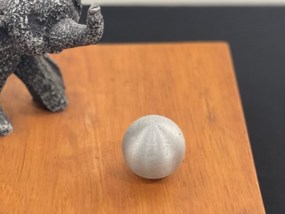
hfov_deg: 18.9
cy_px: 133
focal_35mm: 103
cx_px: 63
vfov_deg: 14.4
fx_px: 848
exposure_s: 1/40
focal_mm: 6
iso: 250
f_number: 2
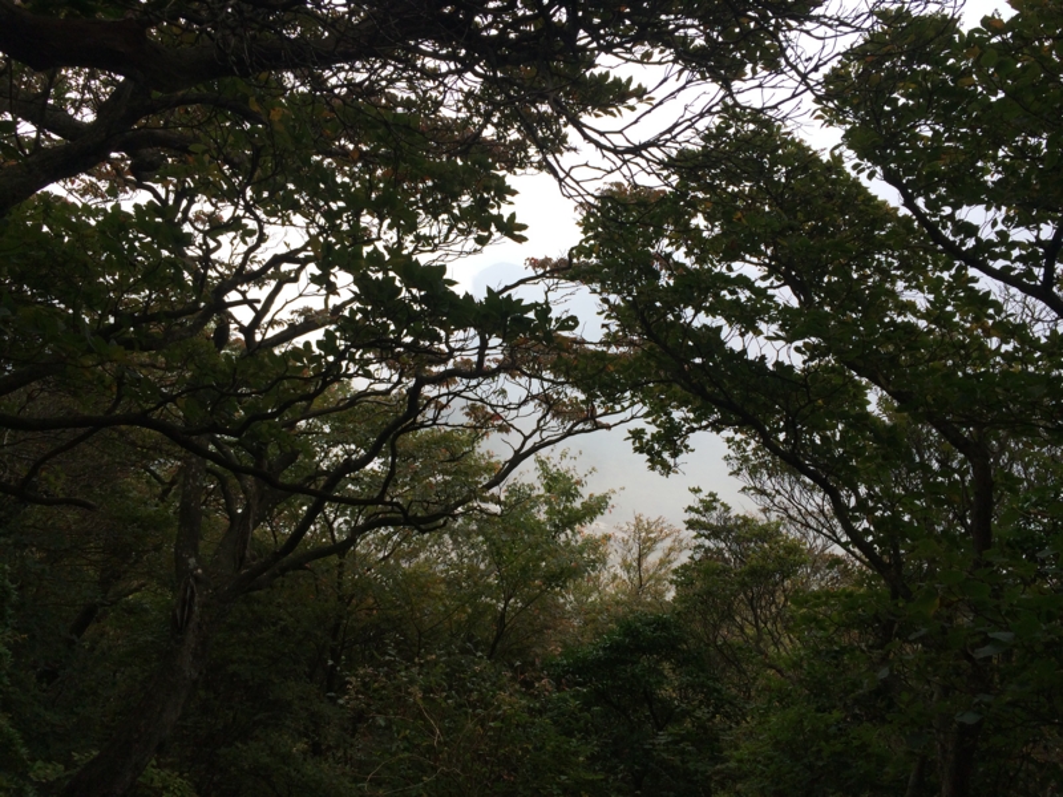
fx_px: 921
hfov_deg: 60.0
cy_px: 398
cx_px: 532
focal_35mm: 30
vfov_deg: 46.8
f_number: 2.2
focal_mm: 4.12
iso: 32
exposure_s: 1/760
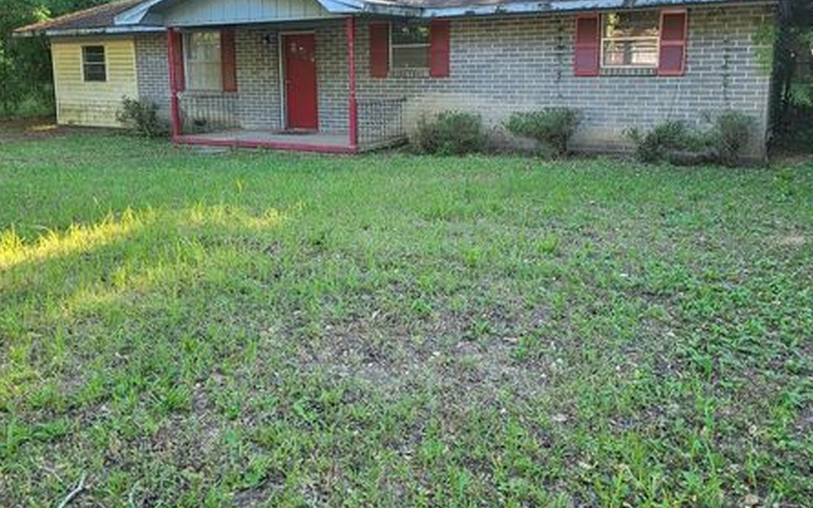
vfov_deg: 40.1
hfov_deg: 61.2
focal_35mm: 31
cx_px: 391
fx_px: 687
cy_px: 171
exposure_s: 1/120
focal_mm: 5.4
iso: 100
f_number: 1.8
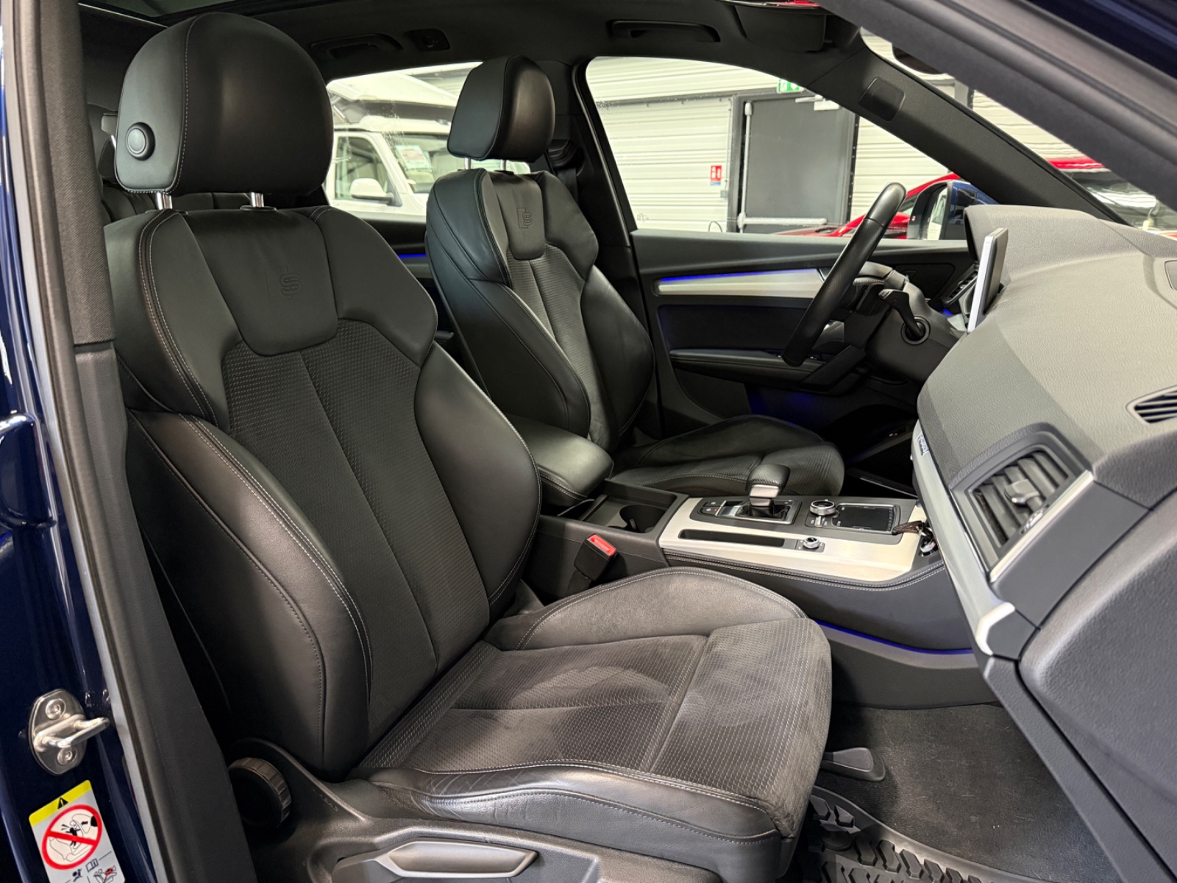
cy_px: 442
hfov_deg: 71.6
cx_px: 588
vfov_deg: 56.8
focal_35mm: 24
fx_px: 816
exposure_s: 1/50
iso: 640
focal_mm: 6.76
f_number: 1.78
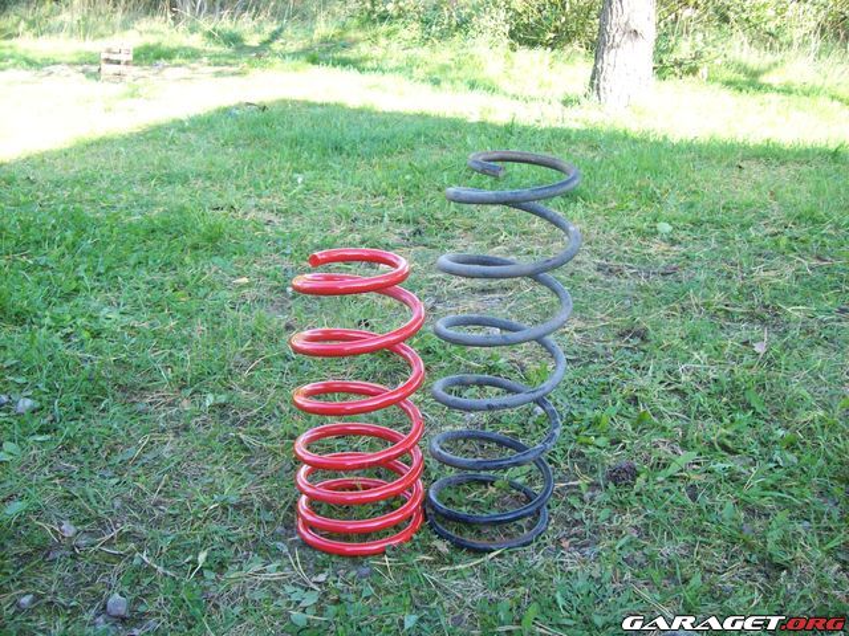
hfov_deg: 51.4
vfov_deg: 39.7
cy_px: 318
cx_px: 424
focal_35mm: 36
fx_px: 883
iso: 80
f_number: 2.7
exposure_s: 1/80.6
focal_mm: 6
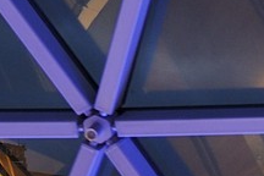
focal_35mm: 370
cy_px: 341
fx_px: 2713
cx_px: 812
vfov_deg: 3.7
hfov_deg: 5.2
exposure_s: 1/5
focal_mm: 50
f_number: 5.6
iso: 500
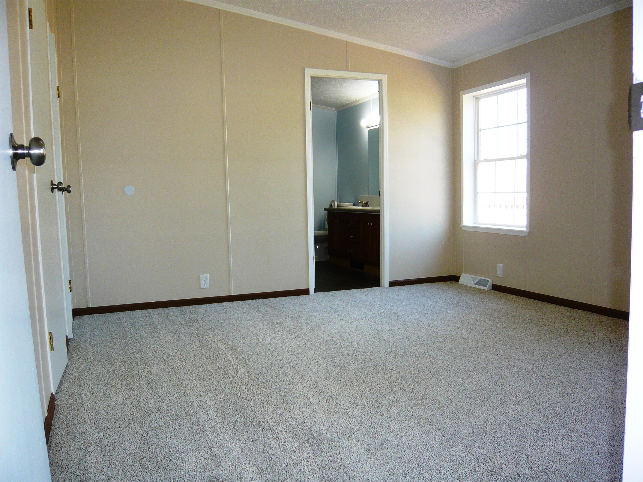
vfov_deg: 49.7
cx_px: 322
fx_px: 520
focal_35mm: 28
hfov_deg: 63.4
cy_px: 241
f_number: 2.8
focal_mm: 4.6
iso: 100
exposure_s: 1/30
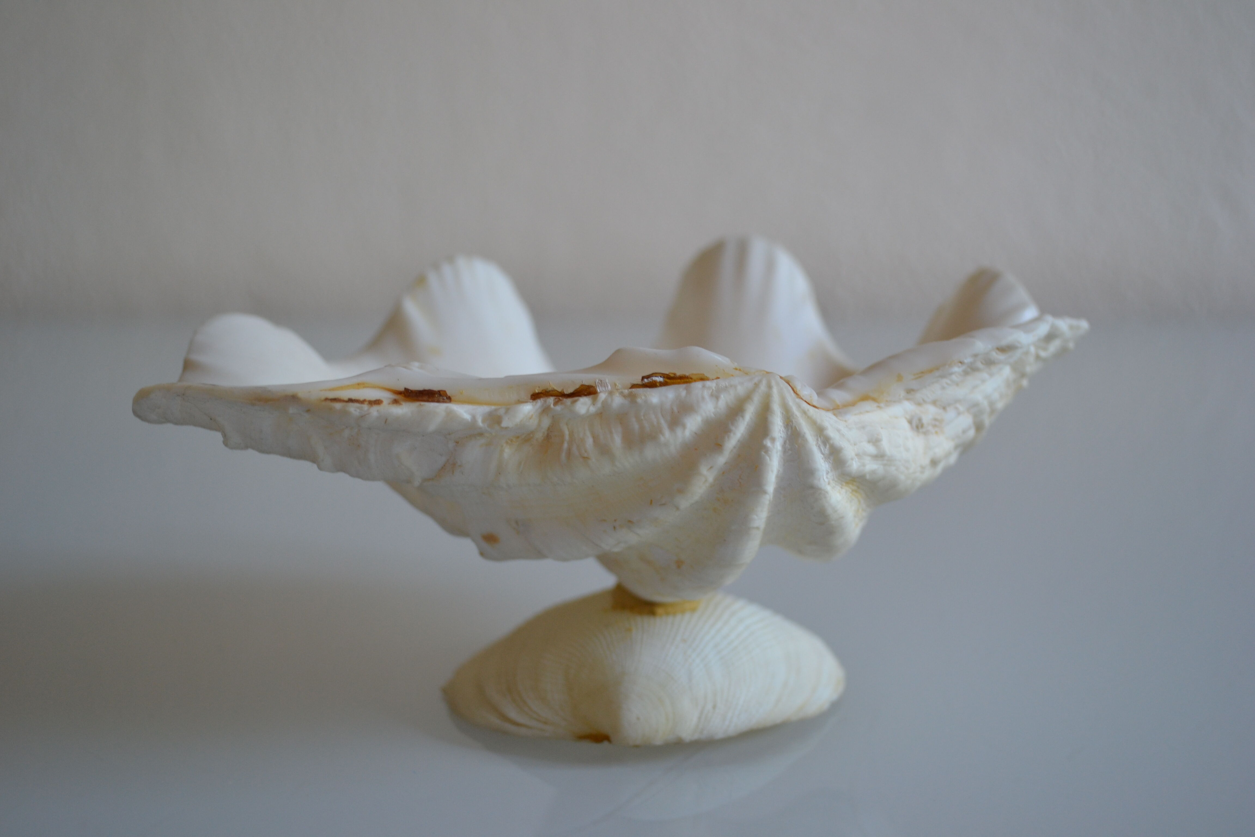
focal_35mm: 45
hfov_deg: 43.6
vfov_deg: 29.9
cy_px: 418
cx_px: 628
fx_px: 1569
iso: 400
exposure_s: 1/40
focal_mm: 30
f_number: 4.5
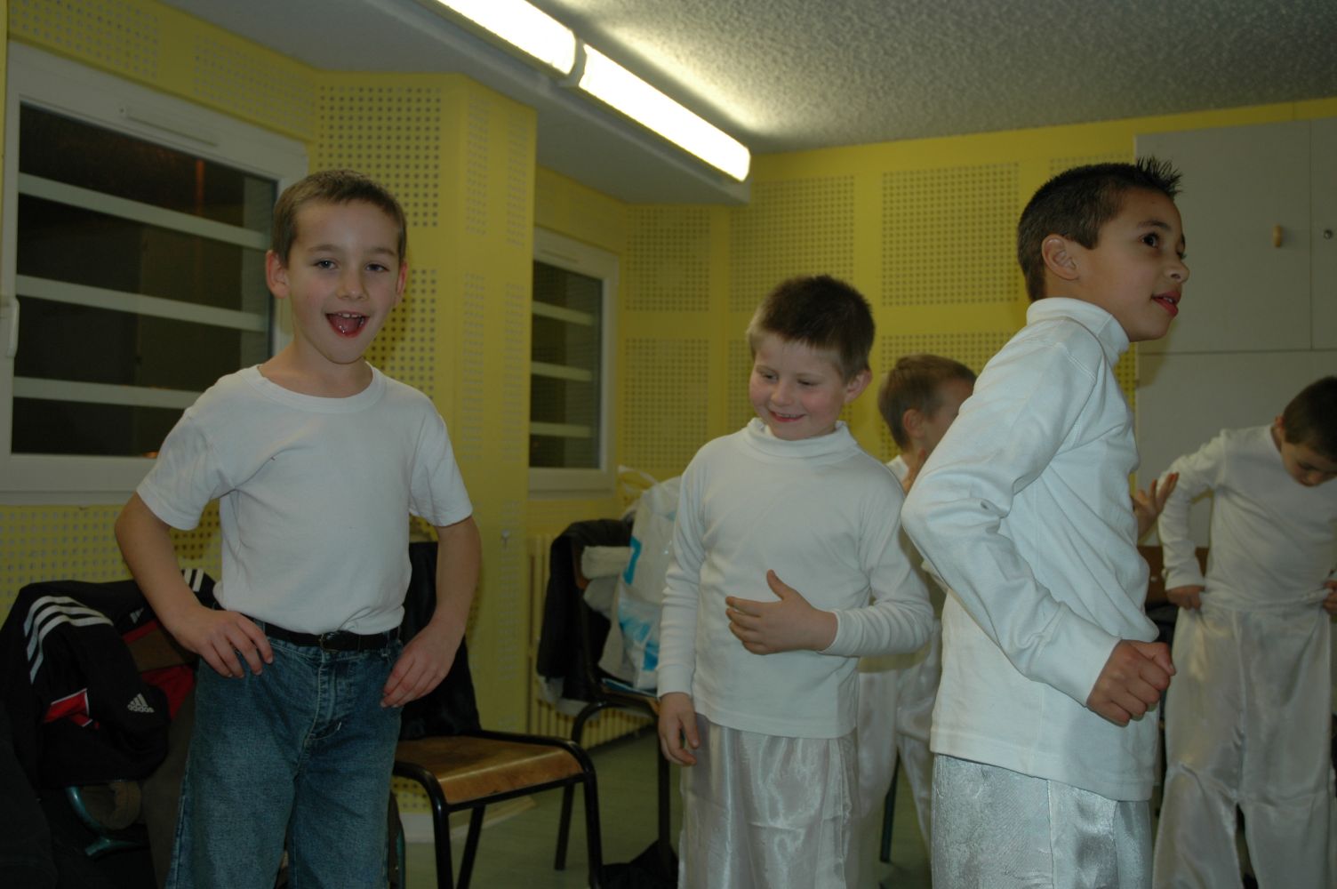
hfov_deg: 53.2
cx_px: 668
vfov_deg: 36.8
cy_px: 444
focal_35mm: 36
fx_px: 1336
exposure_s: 1/60
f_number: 3.8
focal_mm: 24
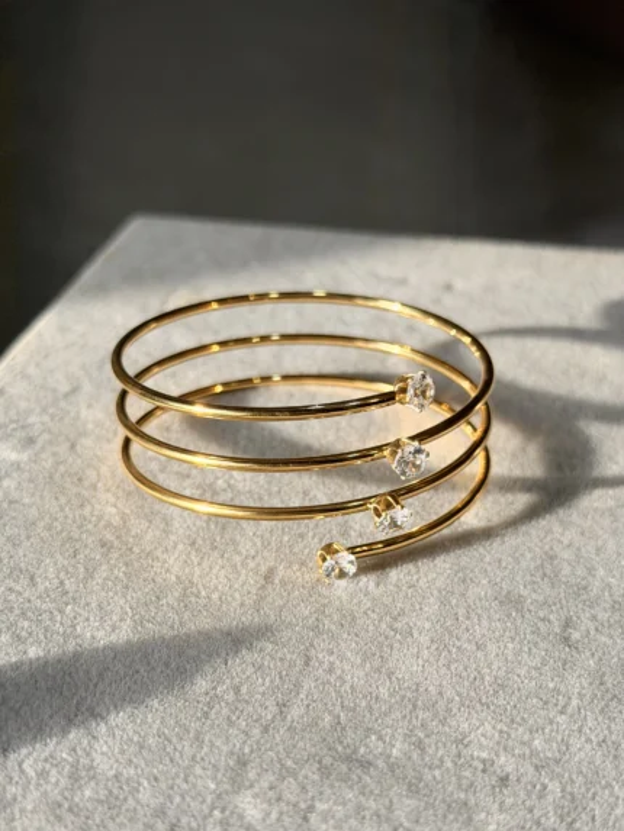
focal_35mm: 48
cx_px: 312
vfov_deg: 39.6
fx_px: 1153
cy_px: 416
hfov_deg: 30.3
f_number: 1.78
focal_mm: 6.76
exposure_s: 1/663
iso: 64
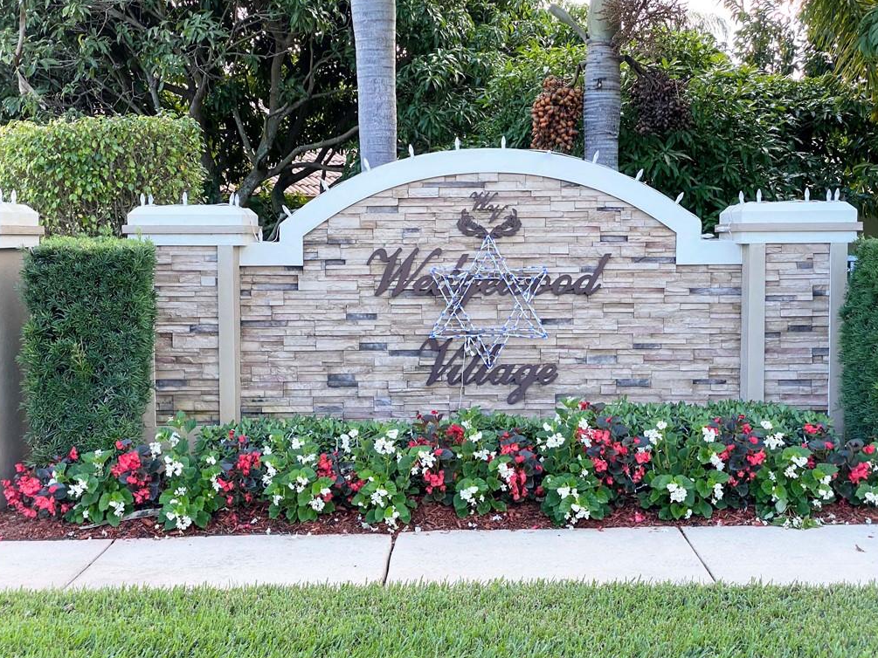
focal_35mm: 53
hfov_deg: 36.2
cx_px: 439
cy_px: 330
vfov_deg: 27.5
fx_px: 1344
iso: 25
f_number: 2
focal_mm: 6
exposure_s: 1/122
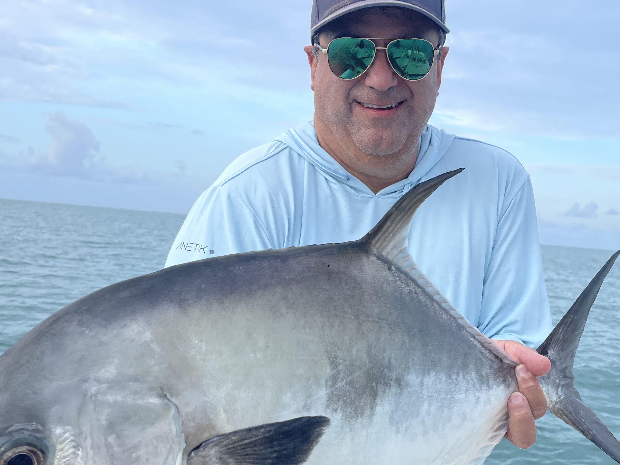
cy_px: 278
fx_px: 770
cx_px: 352
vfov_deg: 33.5
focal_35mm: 43
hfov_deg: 43.8
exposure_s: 1/882
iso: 32
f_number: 1.6
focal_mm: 4.2
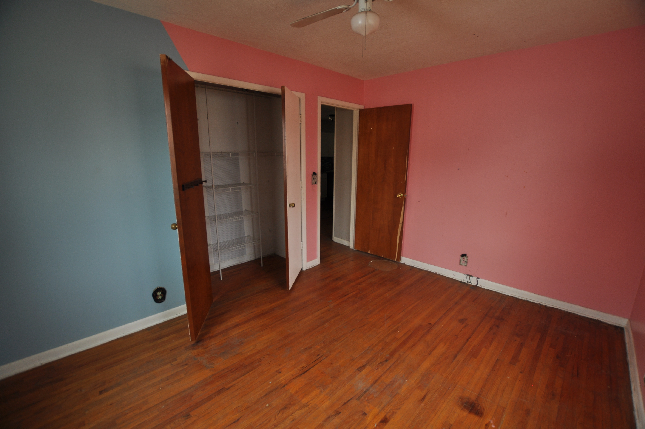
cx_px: 322
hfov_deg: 100.5
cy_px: 214
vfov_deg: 77.2
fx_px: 268
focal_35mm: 15
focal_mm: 10
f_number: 4
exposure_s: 1/60
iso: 200
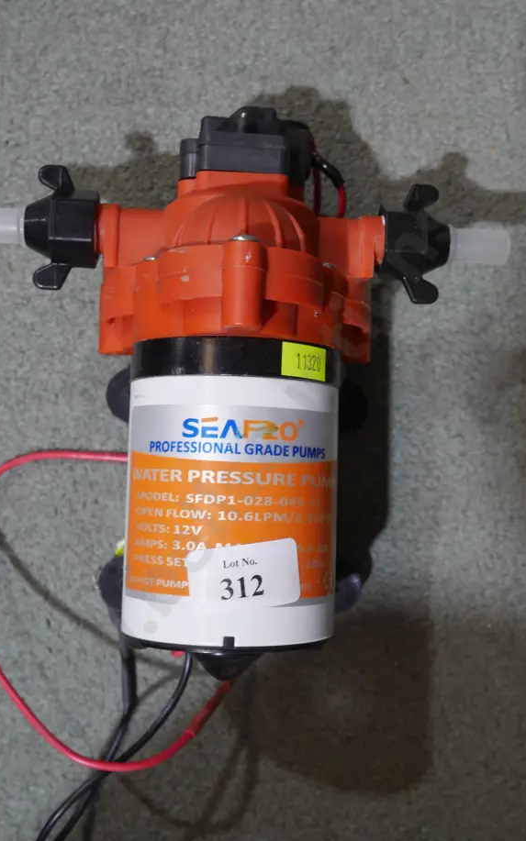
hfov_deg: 28.6
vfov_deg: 44.4
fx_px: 1032
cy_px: 404
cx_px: 300
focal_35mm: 45
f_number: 4.1
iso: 500
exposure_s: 1/60
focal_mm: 19
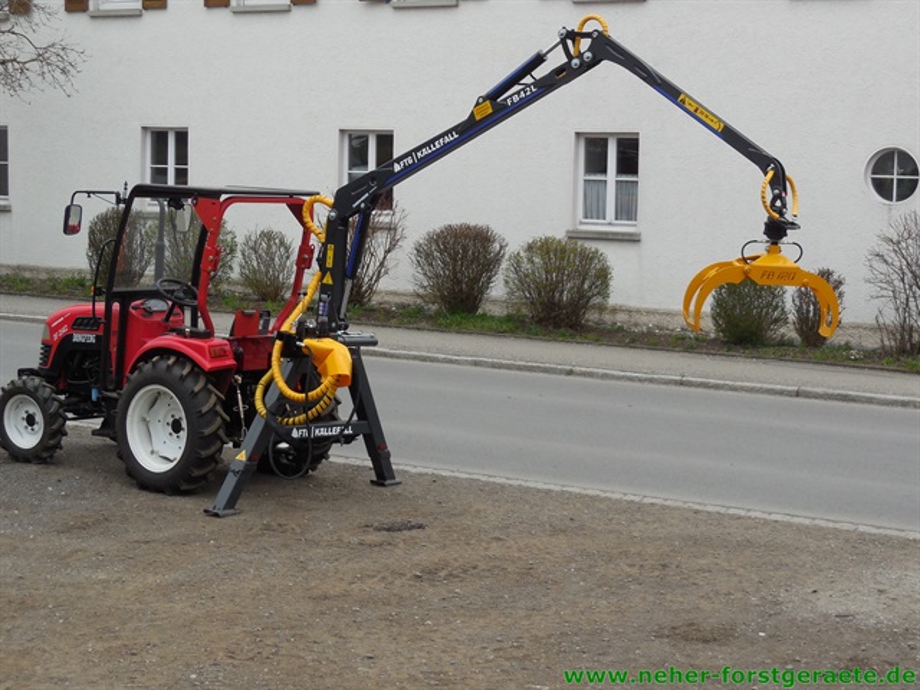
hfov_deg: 29.4
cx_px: 460
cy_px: 345
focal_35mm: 66
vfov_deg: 22.3
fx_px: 1754
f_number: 4.2
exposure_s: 1/200
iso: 125
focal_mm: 10.9
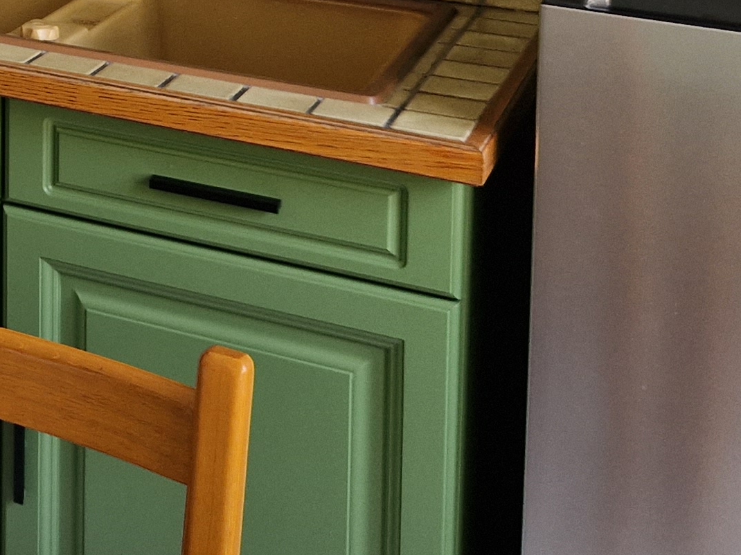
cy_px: -325
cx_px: -510
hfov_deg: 18.7
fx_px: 1841
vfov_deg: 15.5
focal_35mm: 86
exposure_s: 1/180
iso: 100
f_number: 1.8
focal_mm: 5.4
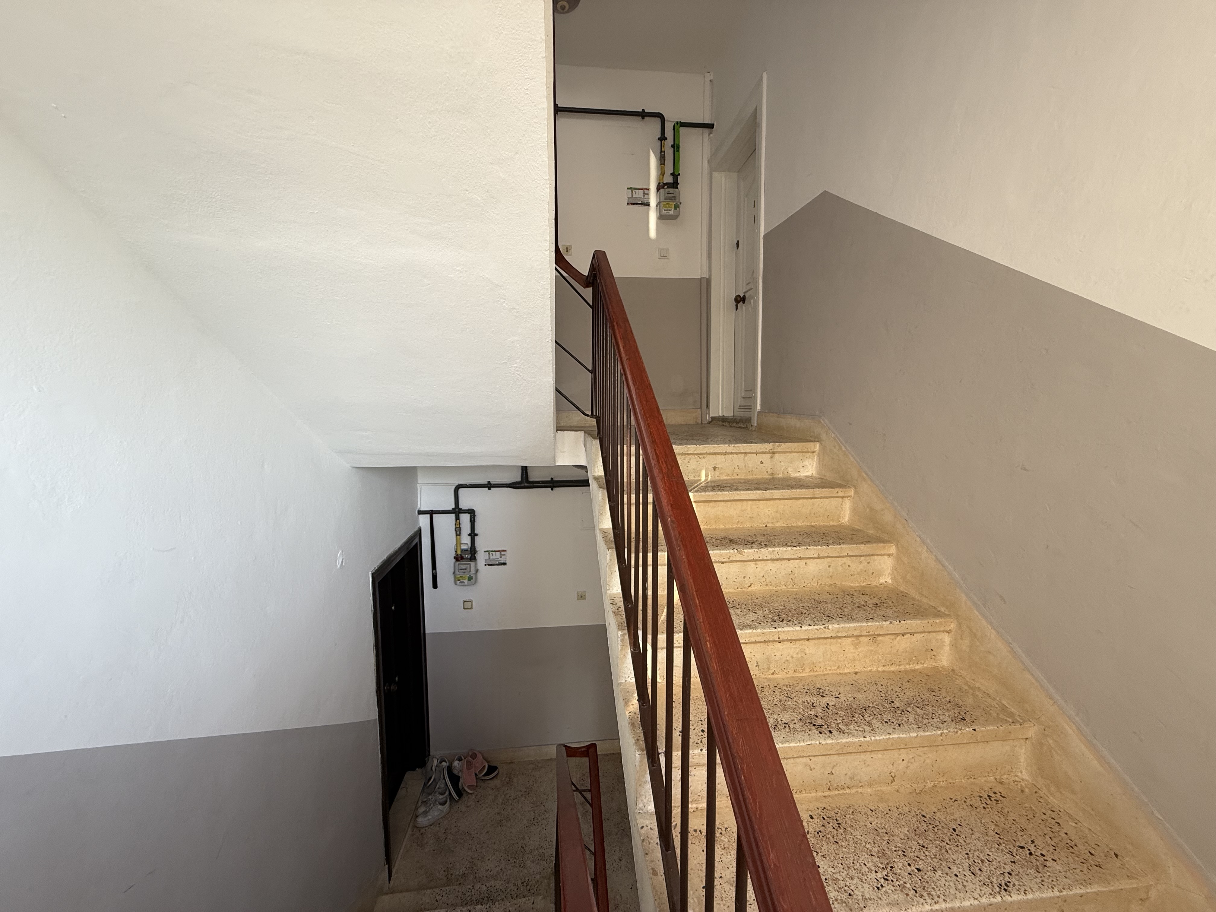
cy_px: 456
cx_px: 608
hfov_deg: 102.1
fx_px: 492
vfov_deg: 85.7
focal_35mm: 14
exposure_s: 1/99
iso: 100
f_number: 2.2
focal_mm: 2.22
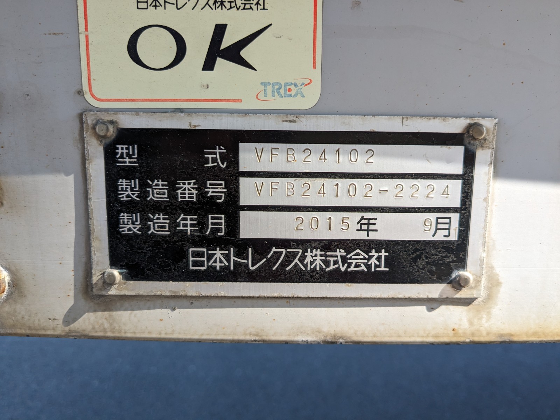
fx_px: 437
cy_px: 210
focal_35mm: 27
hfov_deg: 65.3
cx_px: 280
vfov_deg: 51.4
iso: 58
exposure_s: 1/615
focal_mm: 4.38
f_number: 1.73
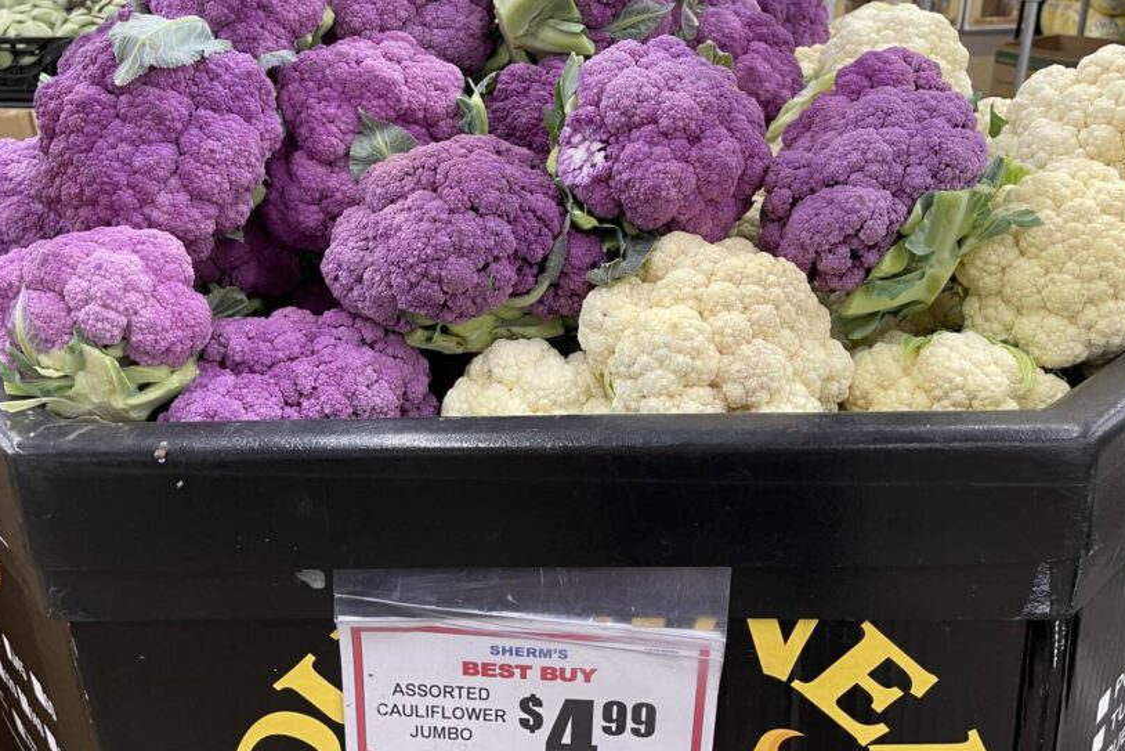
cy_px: 354
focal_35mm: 34
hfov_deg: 55.8
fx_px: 1063
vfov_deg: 38.9
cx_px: 565
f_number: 1.6
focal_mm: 5.1
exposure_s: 1/60
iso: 125
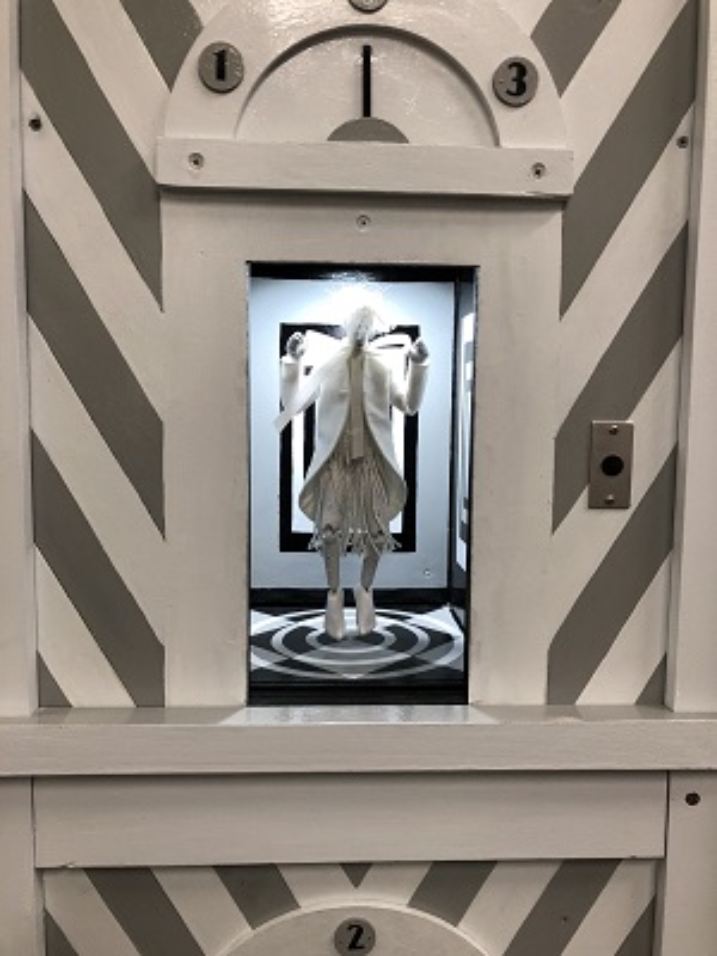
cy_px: 478
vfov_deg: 63.4
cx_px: 358
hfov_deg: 49.7
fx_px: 773
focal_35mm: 28
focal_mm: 3.99
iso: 25
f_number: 1.8
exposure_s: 1/40
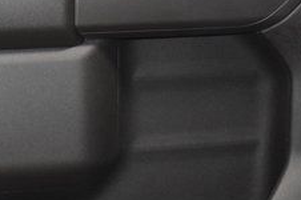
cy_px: 54
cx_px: 97
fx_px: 889
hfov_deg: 19.2
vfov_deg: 12.8
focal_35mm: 106
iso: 2200
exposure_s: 1/125
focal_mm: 25
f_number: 3.8
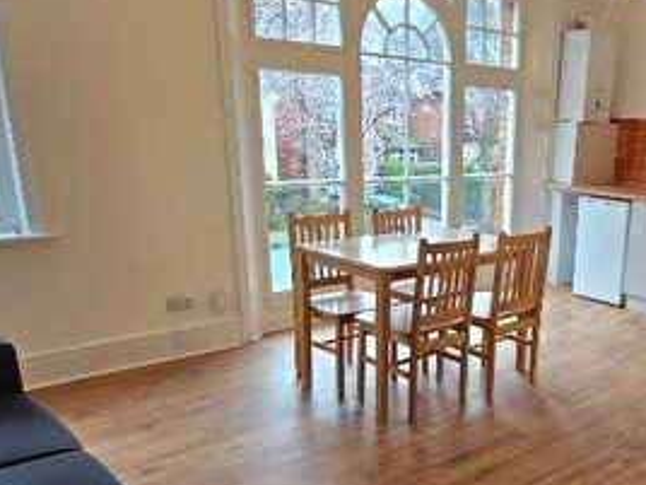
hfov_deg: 51.5
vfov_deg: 40.9
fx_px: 635
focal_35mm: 34
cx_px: 489
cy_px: 346
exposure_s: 1/60
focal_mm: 2.2
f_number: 2.2
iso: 125
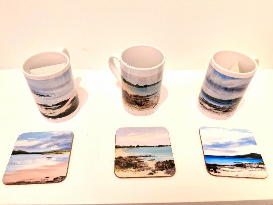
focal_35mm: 26
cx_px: 136
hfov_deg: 67.3
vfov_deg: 53.1
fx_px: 205
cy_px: 102
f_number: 1.8
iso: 100
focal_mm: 3.98
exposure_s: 1/100
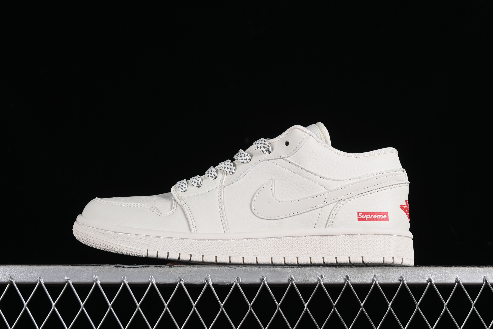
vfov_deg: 18.2
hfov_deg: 27.0
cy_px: 164
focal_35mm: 75
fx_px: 1027
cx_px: 246
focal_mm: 50
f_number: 8
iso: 160
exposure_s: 1/100
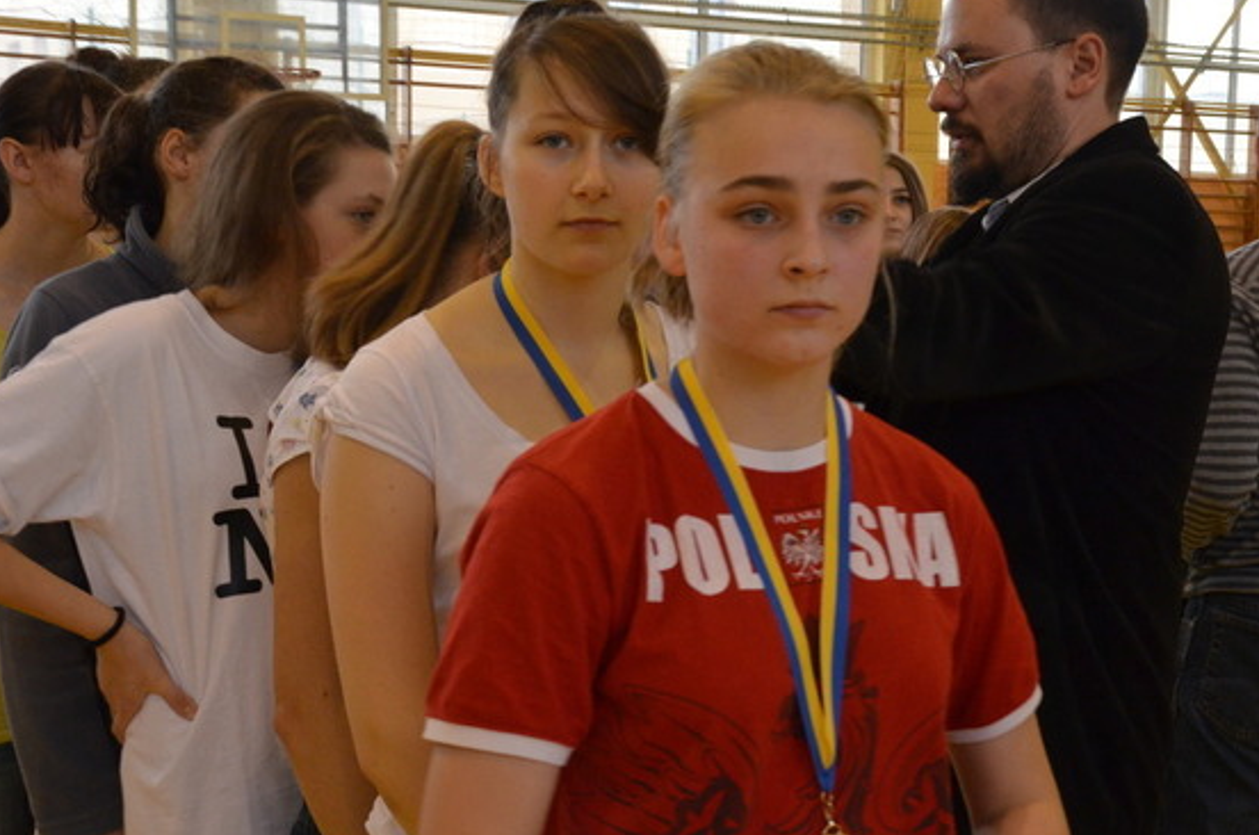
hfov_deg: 36.9
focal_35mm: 54
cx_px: 687
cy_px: 411
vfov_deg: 25.0
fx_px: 1885
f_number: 10
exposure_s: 1/60
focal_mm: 28
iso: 1600
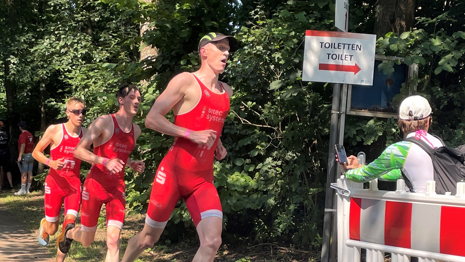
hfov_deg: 64.3
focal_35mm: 30
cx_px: 225
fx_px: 370
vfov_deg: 38.4
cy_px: 179
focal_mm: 4.2
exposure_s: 1/626
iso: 32
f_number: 1.6
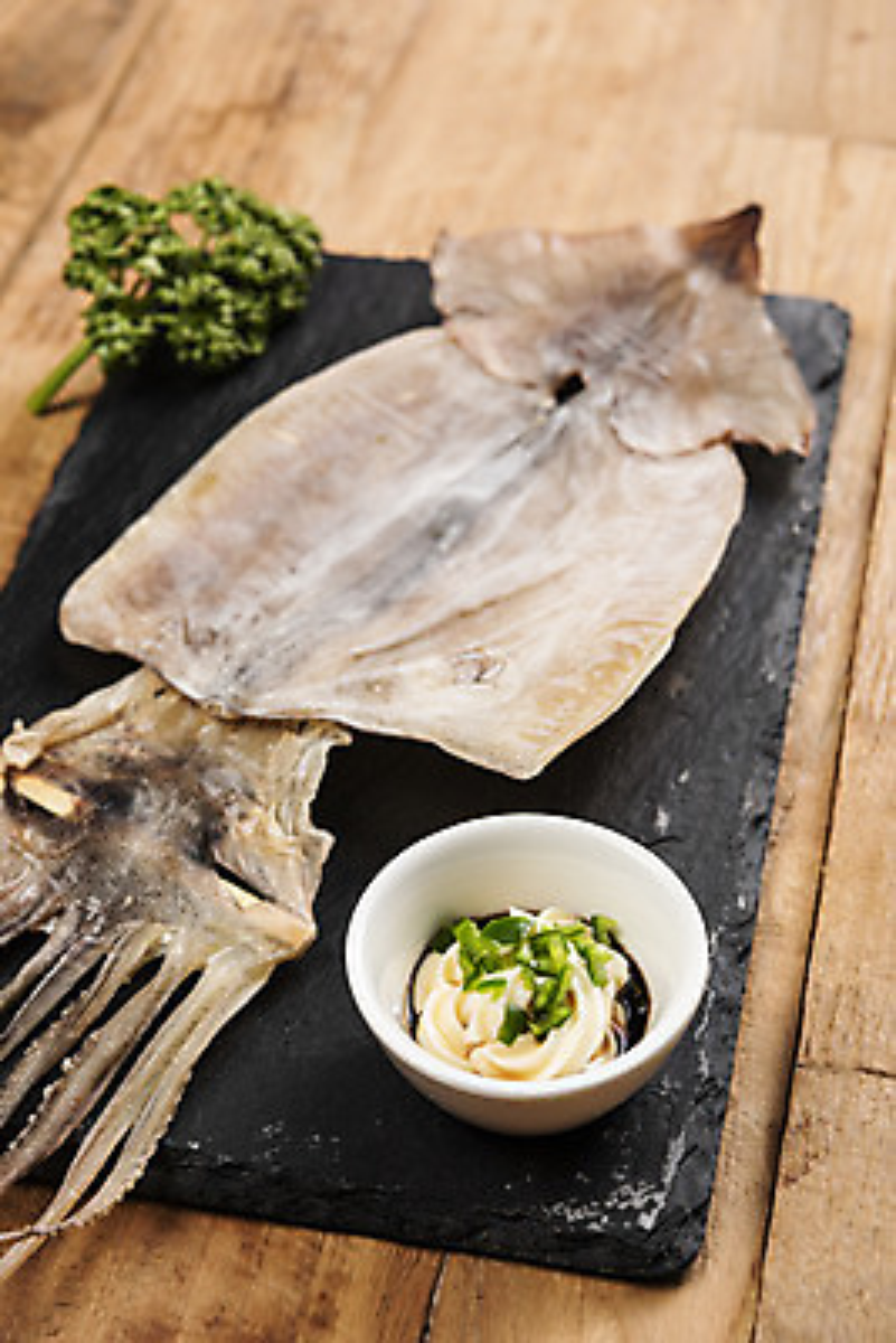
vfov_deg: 28.8
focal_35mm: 70
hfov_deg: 19.5
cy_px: 672
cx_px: 448
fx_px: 2611
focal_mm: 70
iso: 100
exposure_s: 1/125
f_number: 9
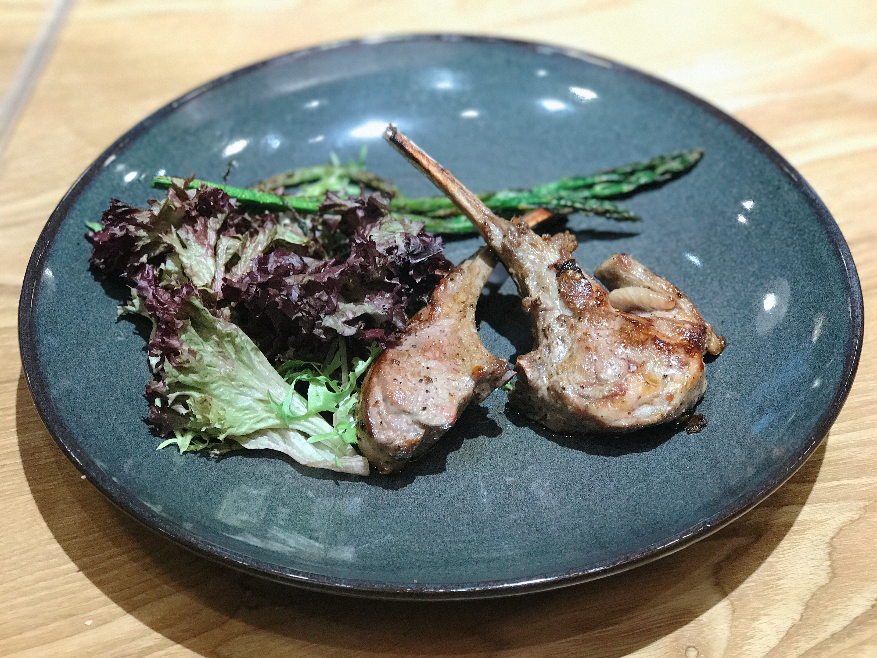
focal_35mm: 57
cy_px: 329
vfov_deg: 25.7
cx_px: 438
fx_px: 1444
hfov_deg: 33.8
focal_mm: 6.6
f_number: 2.8
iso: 200
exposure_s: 1/50
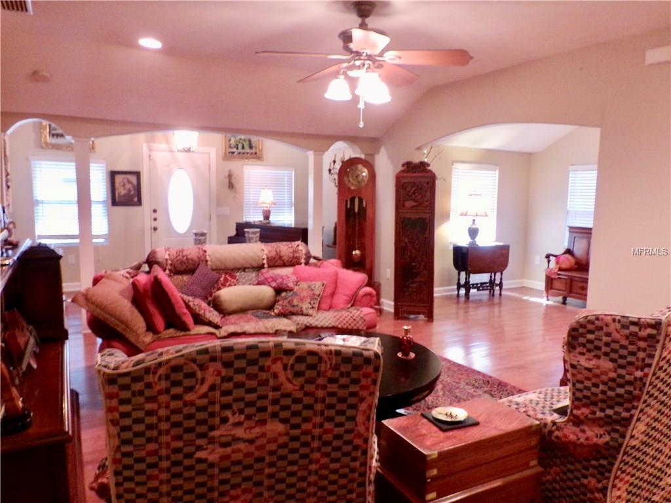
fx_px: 504
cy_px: 252
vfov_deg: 53.1
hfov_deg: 67.3
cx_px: 336
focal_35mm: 26
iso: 296
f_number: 3.2
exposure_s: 1/17
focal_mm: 4.7
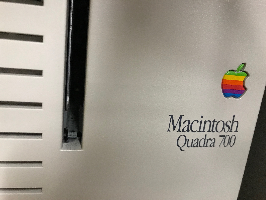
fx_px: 215
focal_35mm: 28
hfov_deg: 63.4
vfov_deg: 49.7
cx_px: 133
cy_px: 100
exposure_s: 1/12
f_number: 1.8
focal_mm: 3.99
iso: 100
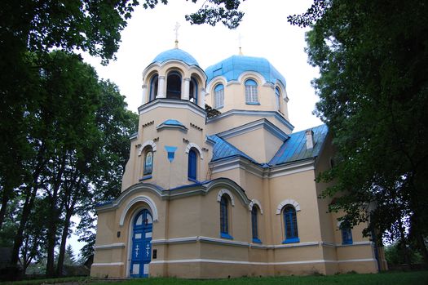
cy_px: 142
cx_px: 214
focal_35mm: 27
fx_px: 321
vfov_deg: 47.8
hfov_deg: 67.4
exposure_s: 1/80
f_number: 4.5
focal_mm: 18
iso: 200
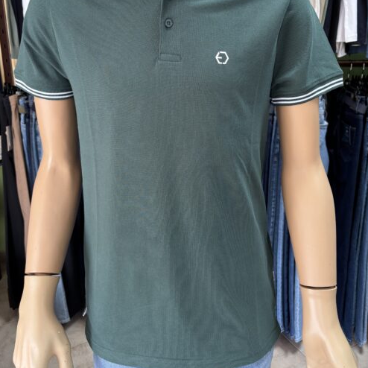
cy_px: 123
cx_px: 183
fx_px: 373
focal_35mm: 31
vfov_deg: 51.6
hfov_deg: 52.5
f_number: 1.6
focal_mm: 5.96
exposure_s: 1/60
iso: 160
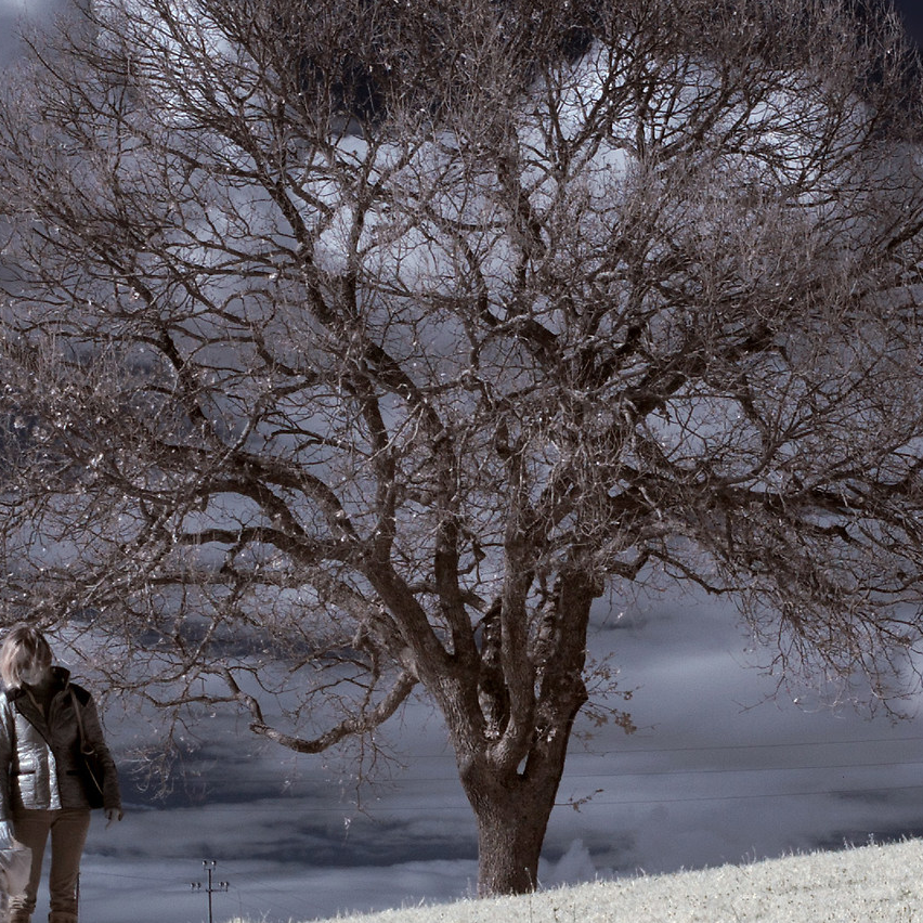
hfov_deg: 8.9
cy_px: 645
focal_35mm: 197
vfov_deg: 8.9
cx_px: 548
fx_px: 5949
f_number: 10
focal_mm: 55
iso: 200
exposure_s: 1/320
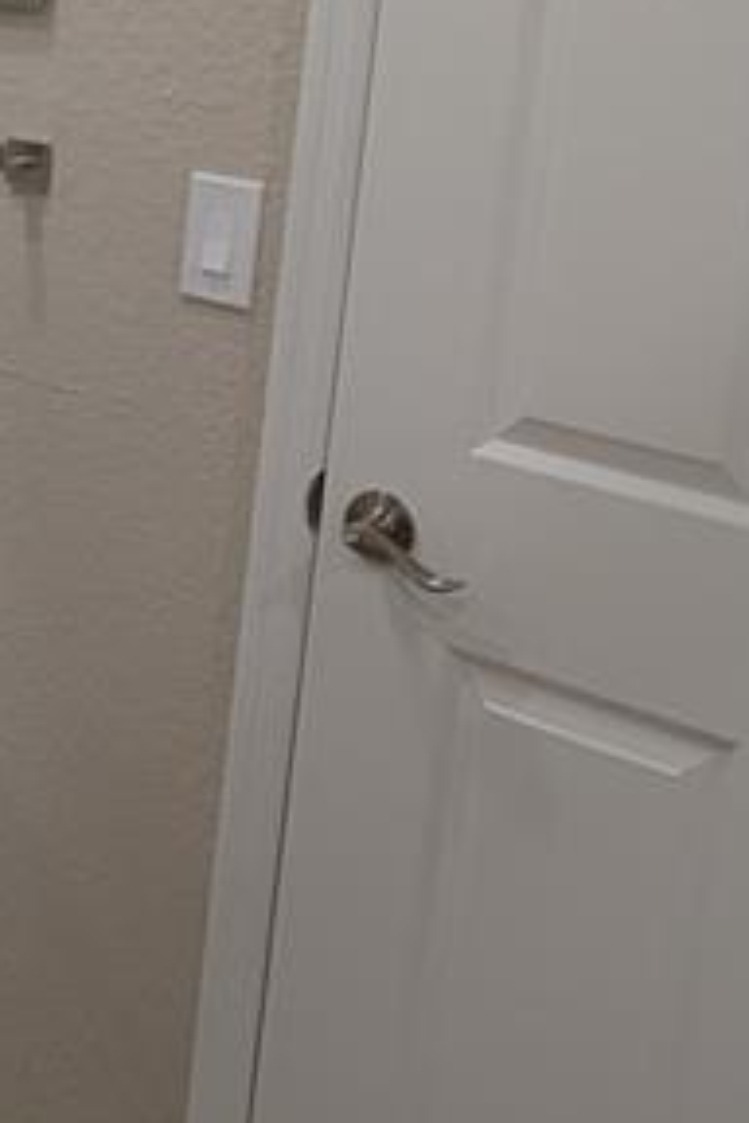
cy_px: 136
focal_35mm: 52
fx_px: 1623
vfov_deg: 36.1
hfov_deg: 23.9
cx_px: -127
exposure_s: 1/120
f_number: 1.7
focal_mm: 2.02
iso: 132
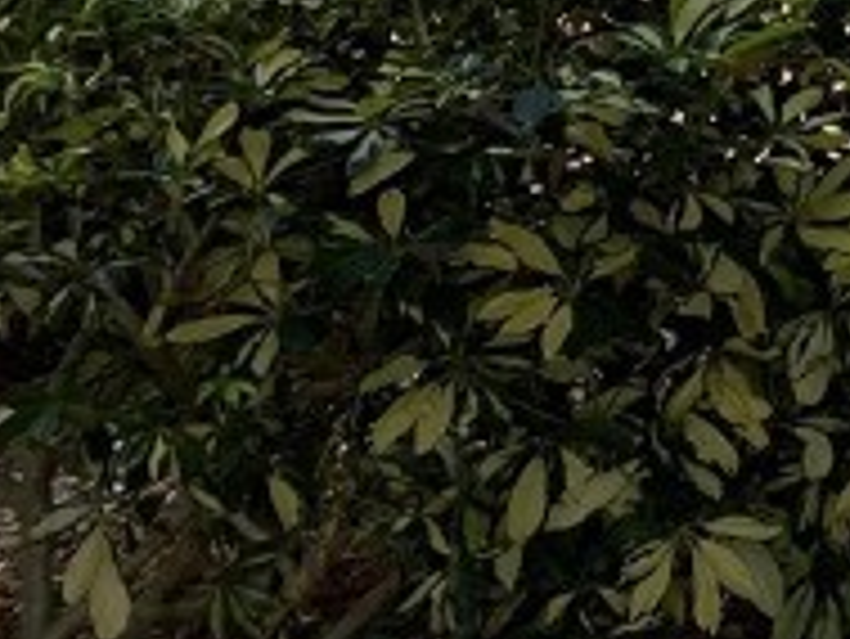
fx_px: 3464
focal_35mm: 141
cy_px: -369
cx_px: 2073
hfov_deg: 11.5
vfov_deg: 10.1
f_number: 1.8
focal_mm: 4.25
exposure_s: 1/1157
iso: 32
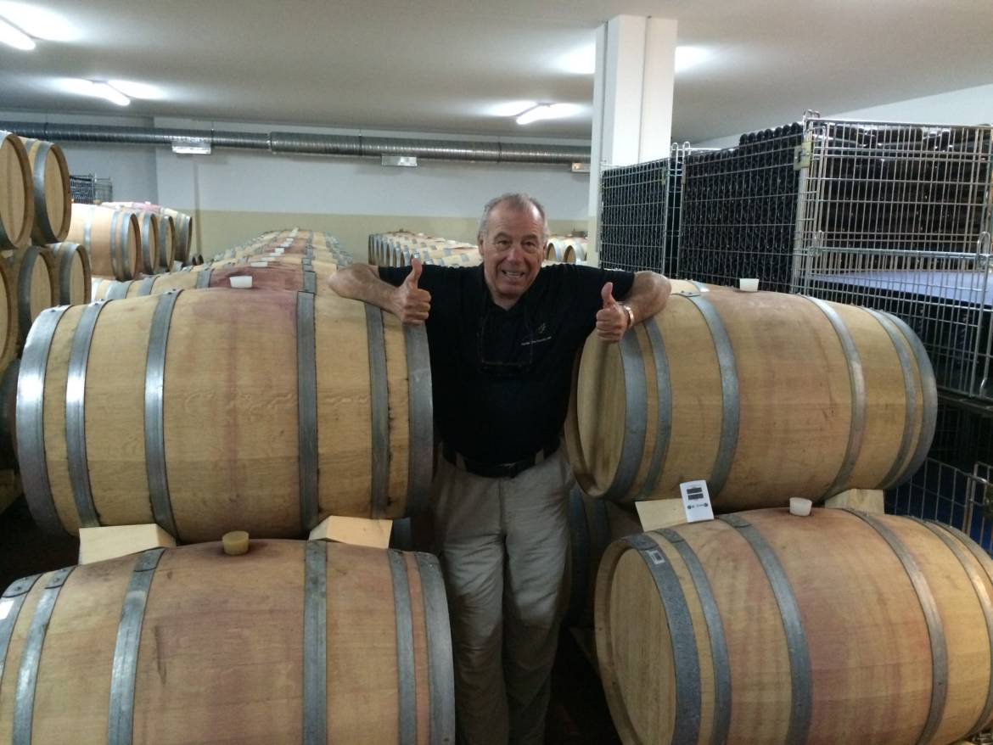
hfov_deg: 61.6
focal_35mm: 29
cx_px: 496
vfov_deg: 48.2
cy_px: 372
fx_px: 832
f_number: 2.2
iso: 400
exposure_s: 1/17
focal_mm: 4.15
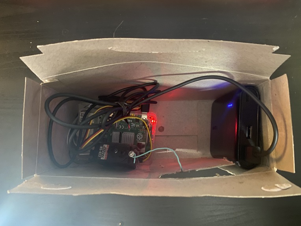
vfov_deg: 53.1
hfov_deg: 67.3
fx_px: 226
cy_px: 113
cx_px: 150
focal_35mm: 26
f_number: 1.8
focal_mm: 4.25
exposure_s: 1/8
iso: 400
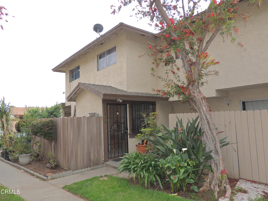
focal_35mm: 24
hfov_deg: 71.6
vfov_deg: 56.8
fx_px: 186
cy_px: 100
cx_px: 134
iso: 100
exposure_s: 1/100
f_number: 3
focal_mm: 4.3
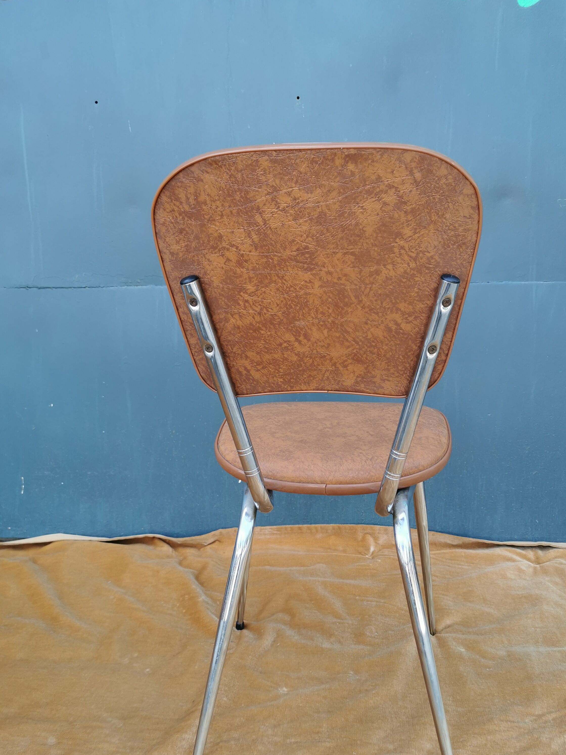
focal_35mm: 33
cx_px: 297
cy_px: 430
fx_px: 719
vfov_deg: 55.2
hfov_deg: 42.9
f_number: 1.6
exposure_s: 1/323
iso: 50
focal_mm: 5.56
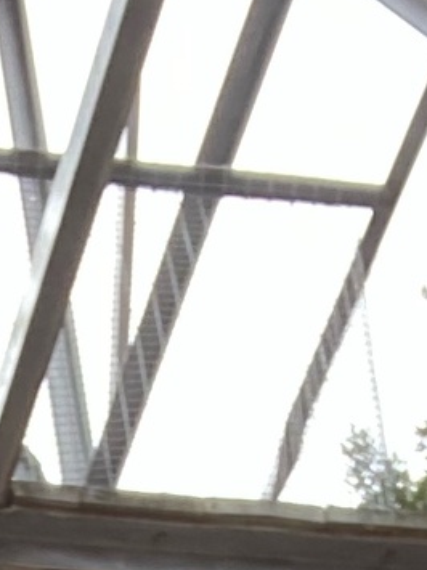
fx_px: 2781
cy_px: 1598
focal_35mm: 169
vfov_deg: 9.6
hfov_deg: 8.7
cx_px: -106
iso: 25
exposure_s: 1/123
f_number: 2.2
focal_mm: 2.71
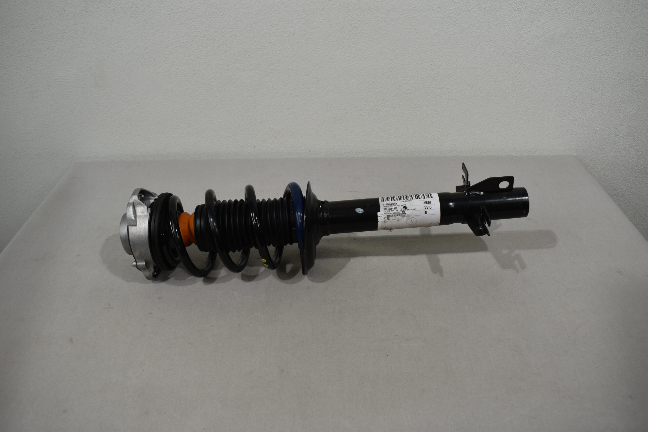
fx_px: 540
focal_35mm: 30
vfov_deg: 43.6
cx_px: 324
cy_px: 216
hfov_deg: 61.9
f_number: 5.6
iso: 320
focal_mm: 20
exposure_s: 1/125
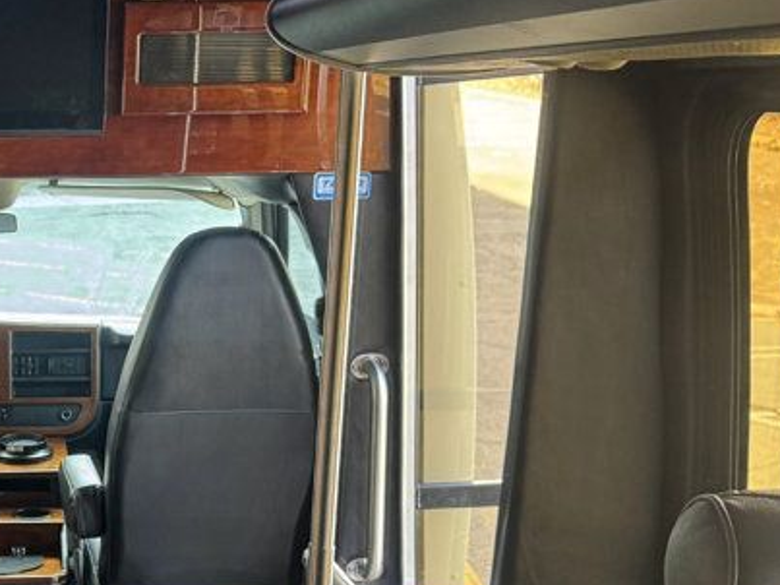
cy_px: 513
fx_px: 1374
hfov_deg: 29.3
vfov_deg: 23.5
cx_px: -31
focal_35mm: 61
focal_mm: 6.76
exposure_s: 1/70
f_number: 1.78
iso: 200
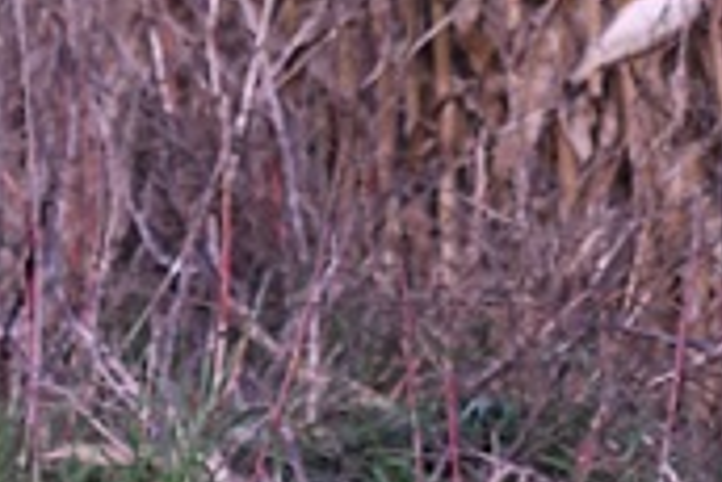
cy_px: 78
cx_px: 693
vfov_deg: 2.4
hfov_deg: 3.5
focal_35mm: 580
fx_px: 11642
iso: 250
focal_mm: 70
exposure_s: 1/800
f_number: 5.6
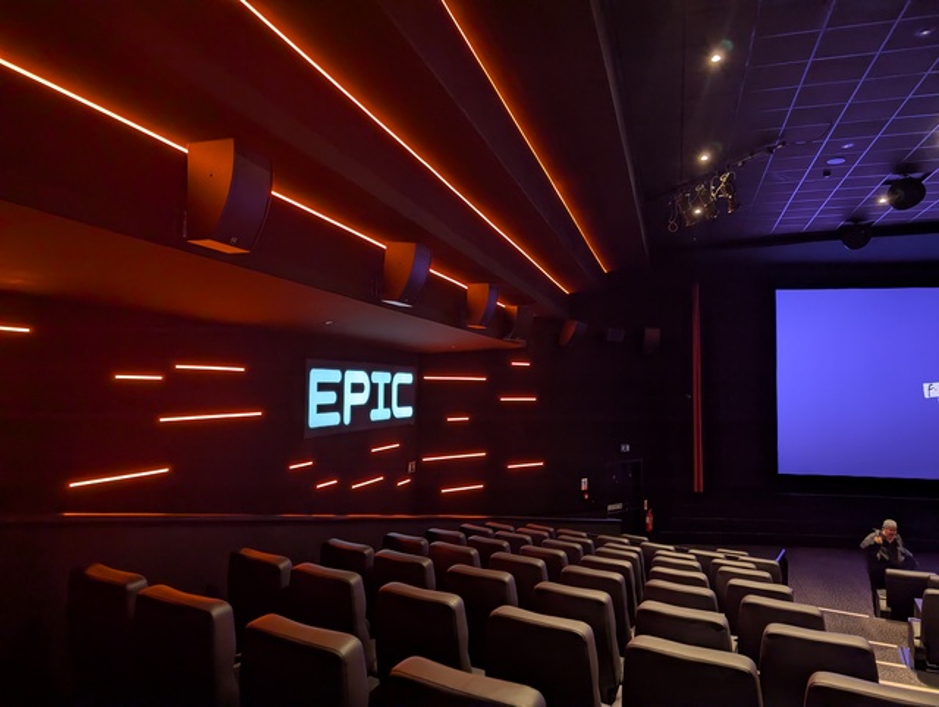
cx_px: 470
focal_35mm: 24
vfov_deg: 56.9
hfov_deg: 71.5
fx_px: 652
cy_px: 354
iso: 503
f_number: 1.68
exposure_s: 1/50
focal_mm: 6.9
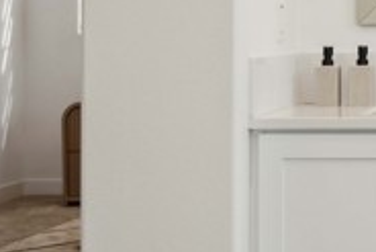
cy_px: 85
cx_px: 552
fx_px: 1275
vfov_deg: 11.2
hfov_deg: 15.6
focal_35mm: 122
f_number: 5.6
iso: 800
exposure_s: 1/100
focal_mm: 35
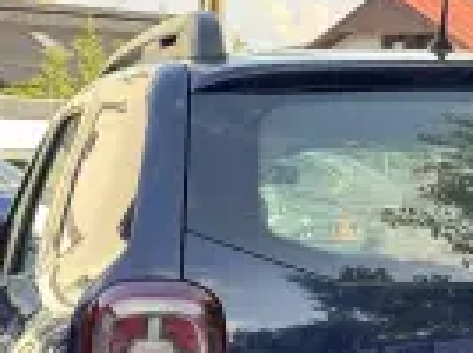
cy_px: 431
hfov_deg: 15.1
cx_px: 455
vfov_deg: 11.2
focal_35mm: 129
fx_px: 1760
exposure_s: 1/279
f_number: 1.78
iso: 64
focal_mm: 6.76
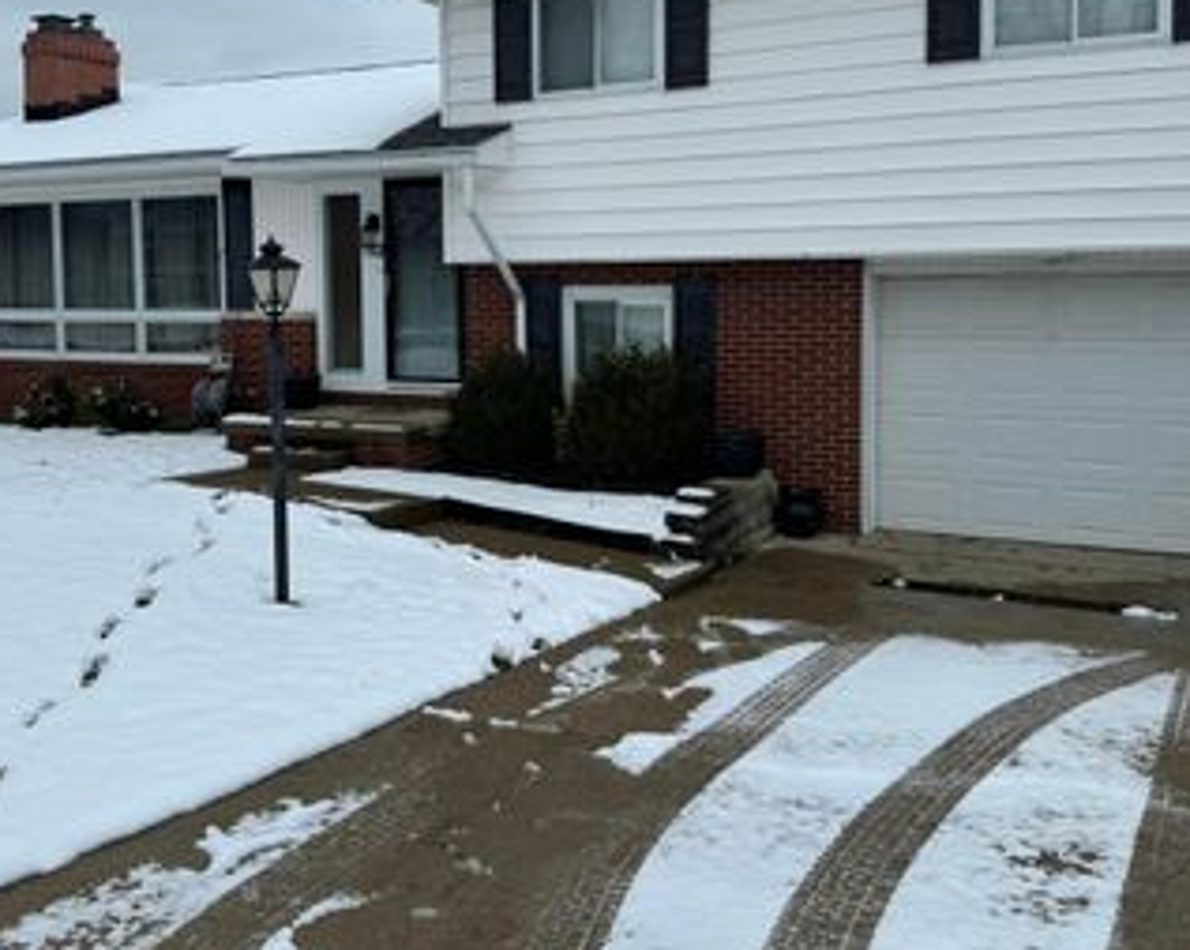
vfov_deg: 39.8
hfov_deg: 49.0
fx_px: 1302
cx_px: 529
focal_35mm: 37
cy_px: 351
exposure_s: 1/2710
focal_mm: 6.76
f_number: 1.78
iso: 80
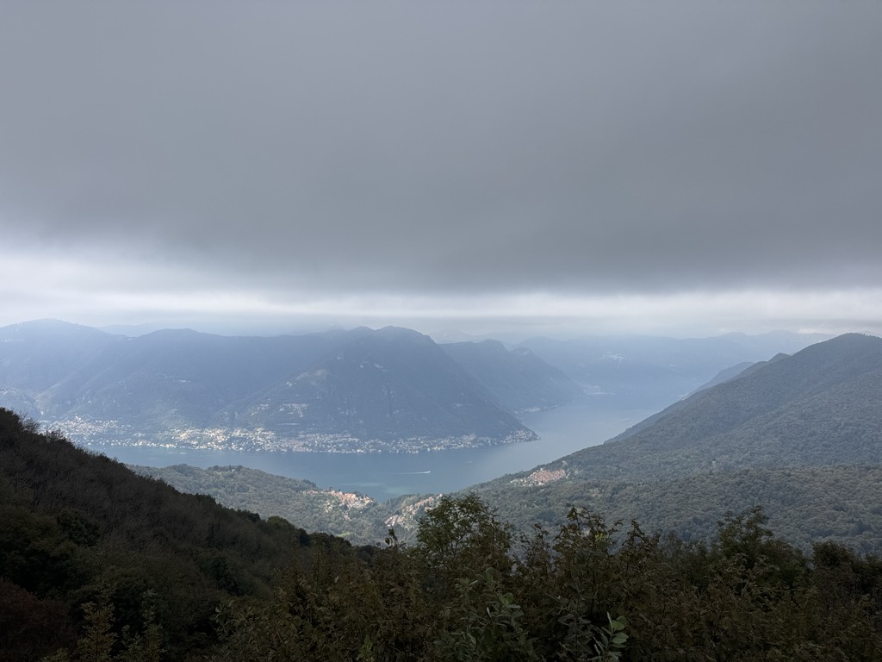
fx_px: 612
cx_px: 441
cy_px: 331
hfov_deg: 71.6
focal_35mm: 24
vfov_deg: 56.8
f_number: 1.78
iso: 80
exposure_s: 1/2833
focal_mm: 6.76
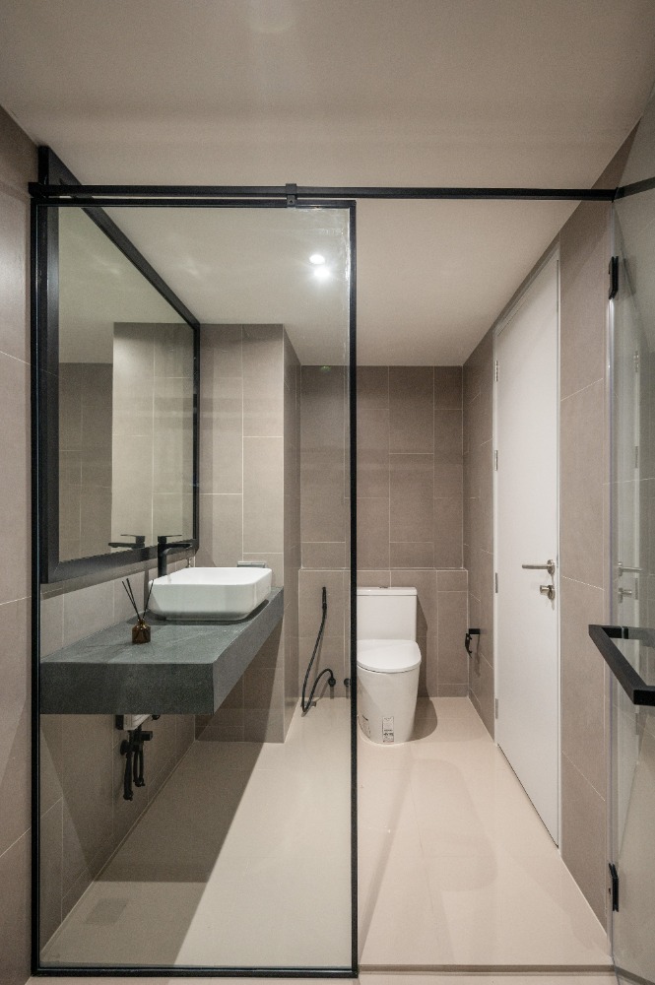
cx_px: 328
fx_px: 492
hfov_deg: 67.3
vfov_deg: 90.0
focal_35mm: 18
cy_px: 492
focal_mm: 18
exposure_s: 1/30
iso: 320
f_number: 5.6
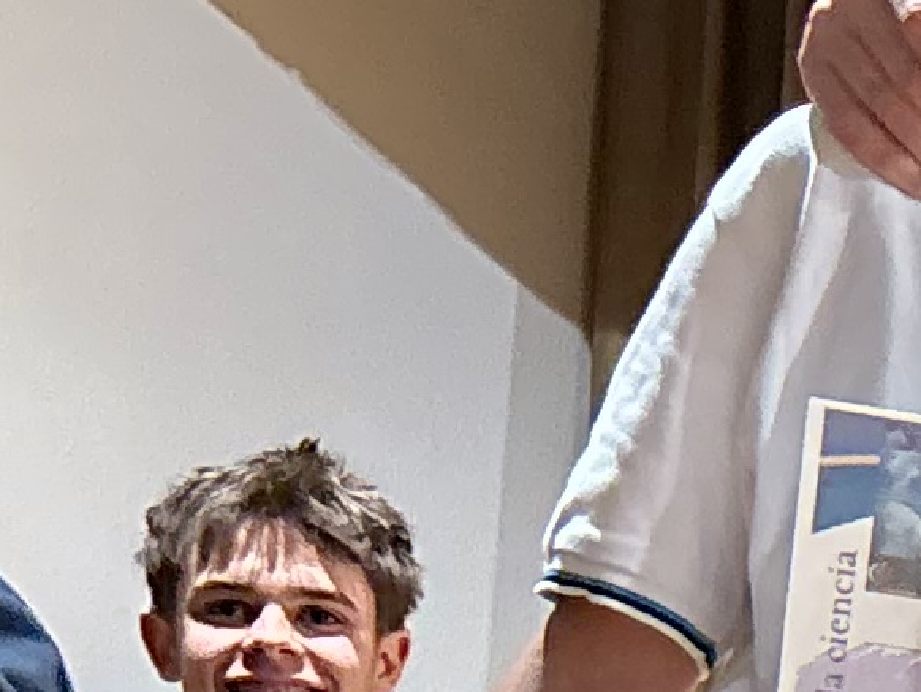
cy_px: 1454
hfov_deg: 9.4
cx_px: 2404
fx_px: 4791
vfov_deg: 7.8
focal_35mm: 180
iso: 640
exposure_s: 1/25
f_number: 1.6
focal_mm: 5.96
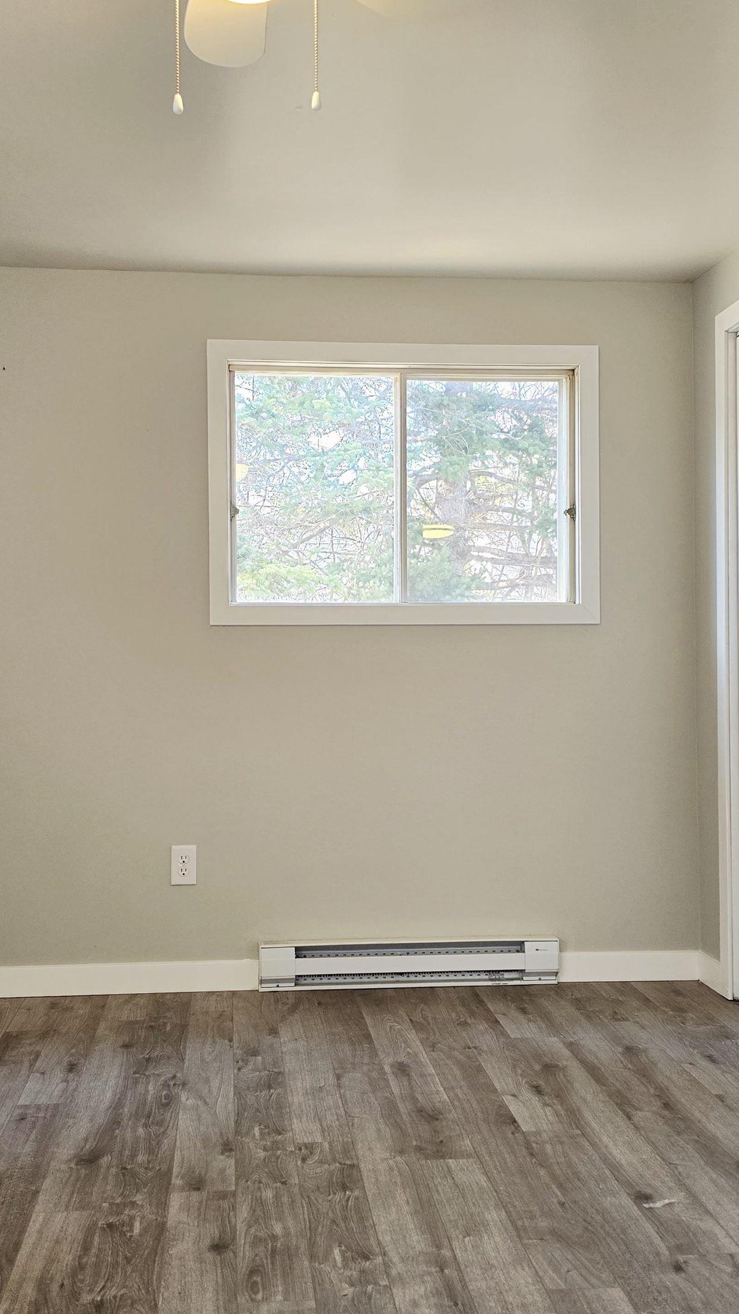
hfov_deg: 33.7
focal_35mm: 35
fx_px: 1219
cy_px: 667
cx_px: 333
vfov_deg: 56.6
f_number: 1.7
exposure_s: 1/120
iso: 125
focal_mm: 6.3
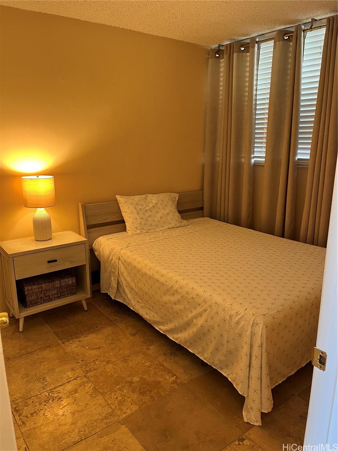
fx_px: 338
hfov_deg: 53.1
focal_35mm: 26
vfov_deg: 67.3
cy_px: 226
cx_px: 169
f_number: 1.6
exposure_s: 1/60
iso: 160
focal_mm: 5.1
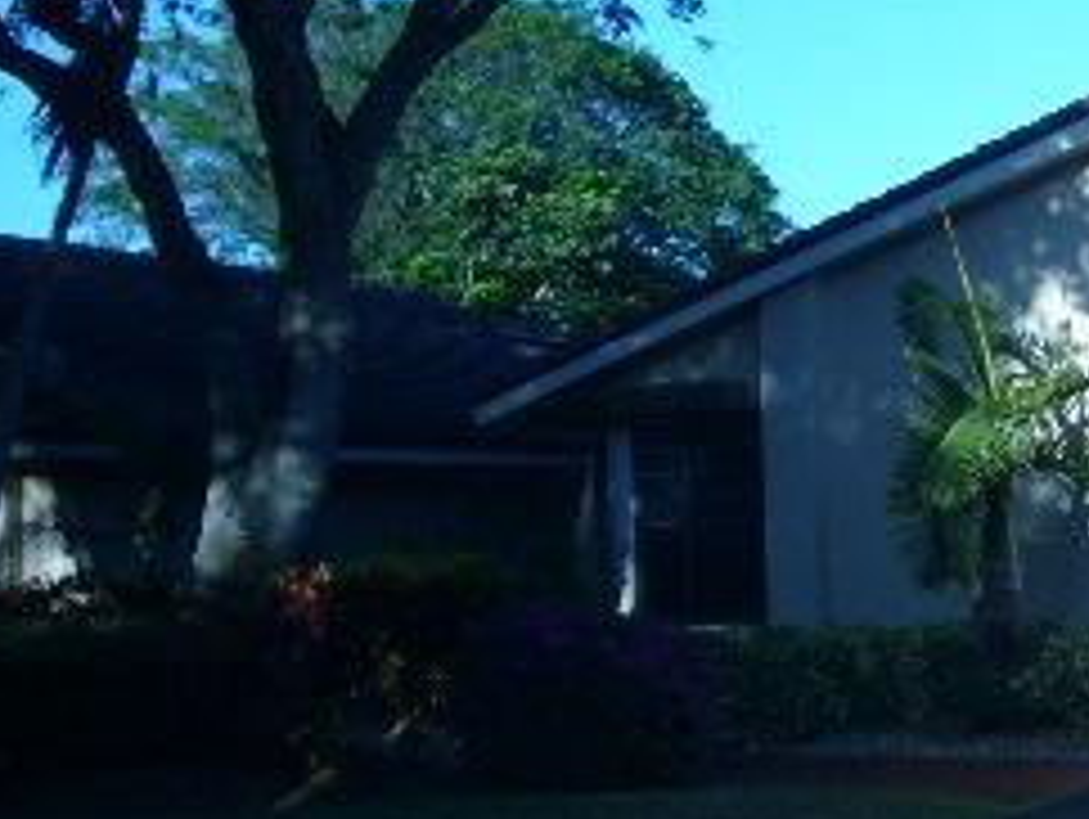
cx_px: 1246
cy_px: 446
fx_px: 2330
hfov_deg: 24.3
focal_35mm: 74
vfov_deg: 19.9
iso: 80
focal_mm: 4.6
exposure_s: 1/160
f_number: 5.6
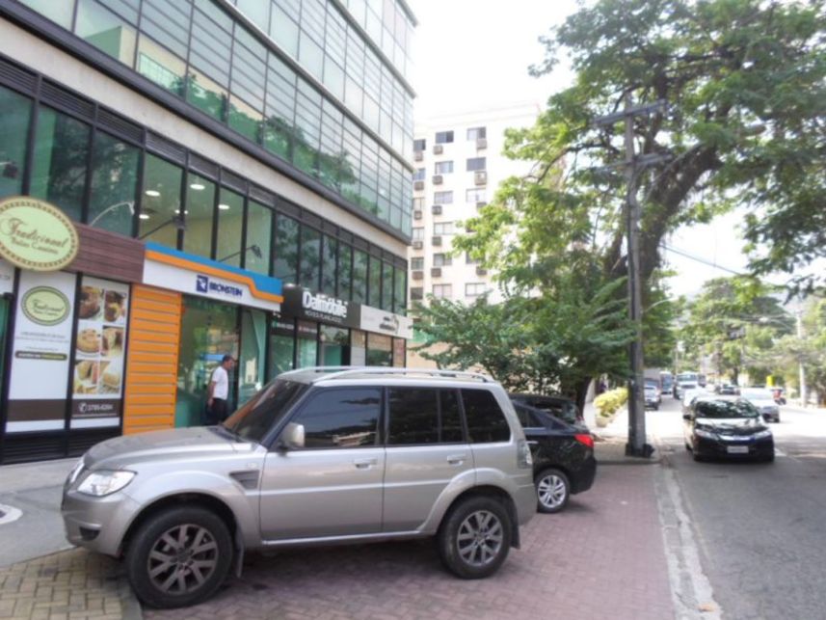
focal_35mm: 25
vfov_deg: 54.9
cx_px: 413
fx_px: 597
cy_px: 310
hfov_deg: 69.4
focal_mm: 4.5
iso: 80
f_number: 2.5
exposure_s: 1/250
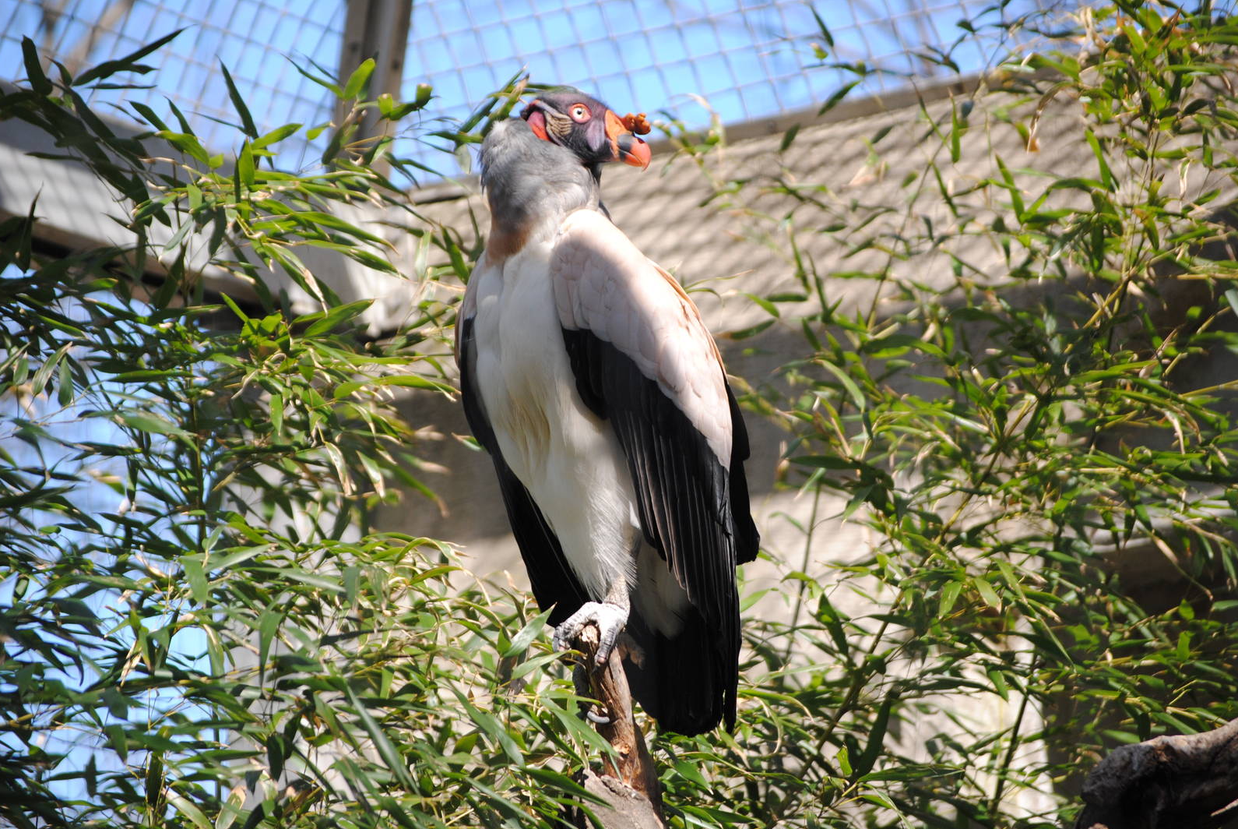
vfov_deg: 8.7
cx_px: 617
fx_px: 5457
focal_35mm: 159
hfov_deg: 12.9
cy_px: 416
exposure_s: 1/400
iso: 200
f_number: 5.6
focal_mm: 105
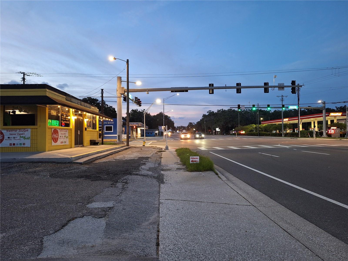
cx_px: 174
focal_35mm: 23
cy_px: 130
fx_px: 231
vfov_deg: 58.9
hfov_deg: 73.9
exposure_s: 1/30
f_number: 1.8
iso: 250
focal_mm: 5.54
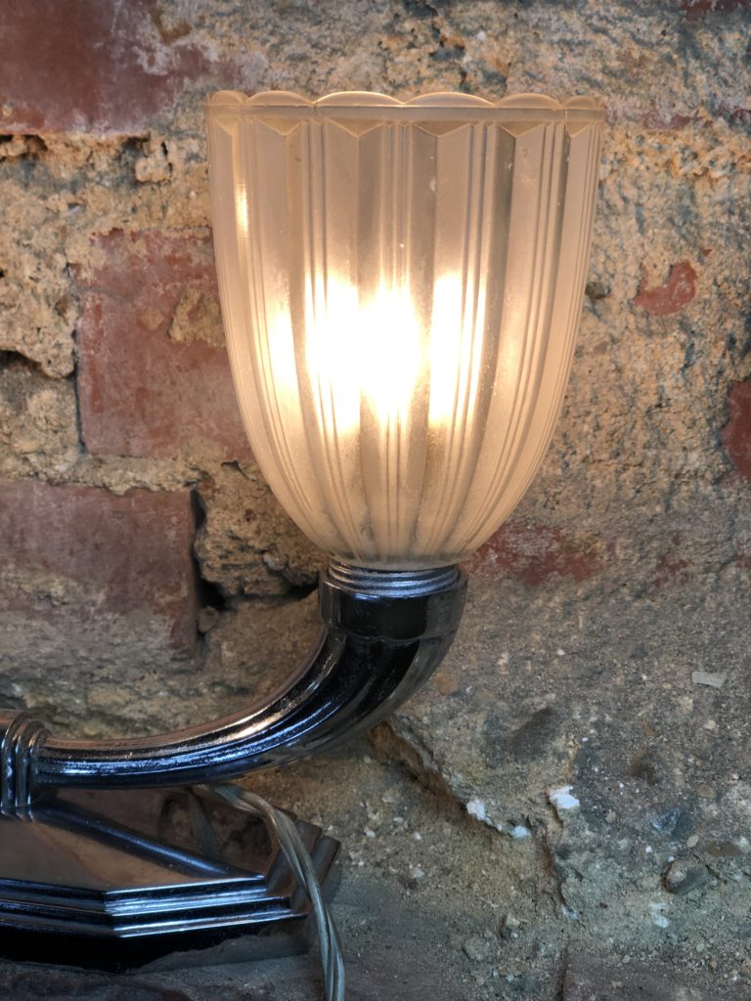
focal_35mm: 52
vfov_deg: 36.8
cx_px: 376
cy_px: 500
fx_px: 1504
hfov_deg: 28.0
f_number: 2.4
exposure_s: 1/50
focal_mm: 6
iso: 16
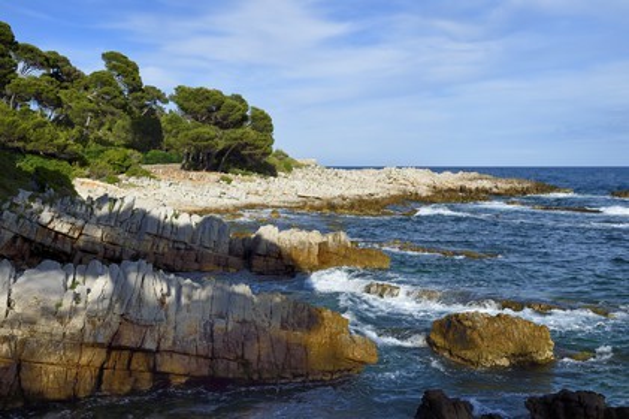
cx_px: 314
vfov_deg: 37.8
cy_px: 210
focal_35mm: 35
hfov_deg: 54.5
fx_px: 611
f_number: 11
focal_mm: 35
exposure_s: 1/320
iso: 200
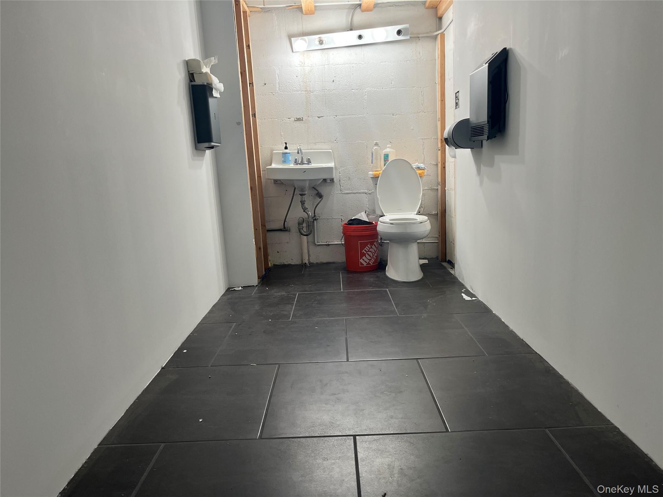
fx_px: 498
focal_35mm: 26
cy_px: 248
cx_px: 332
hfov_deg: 67.3
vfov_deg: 53.1
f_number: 1.6
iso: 100
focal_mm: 5.1
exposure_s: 1/120
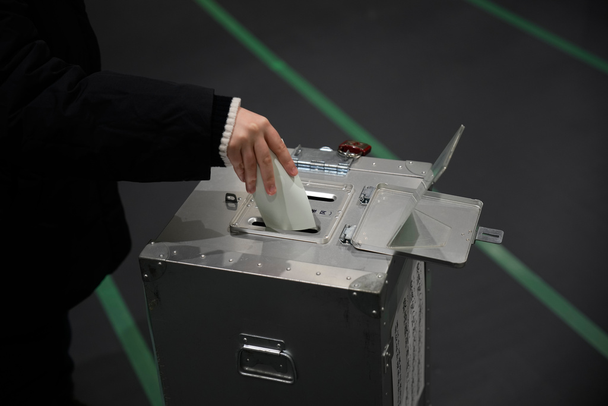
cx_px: 304
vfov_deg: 23.8
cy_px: 203
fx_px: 963
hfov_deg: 35.0
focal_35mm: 57
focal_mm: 57
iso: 500
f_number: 2.8
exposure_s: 1/400
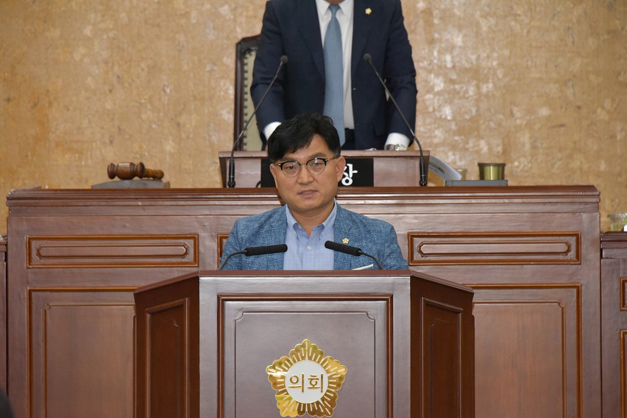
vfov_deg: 5.5
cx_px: 314
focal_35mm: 250
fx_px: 4354
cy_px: 209
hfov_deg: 8.2
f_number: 9
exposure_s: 1/250
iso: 6400
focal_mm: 250
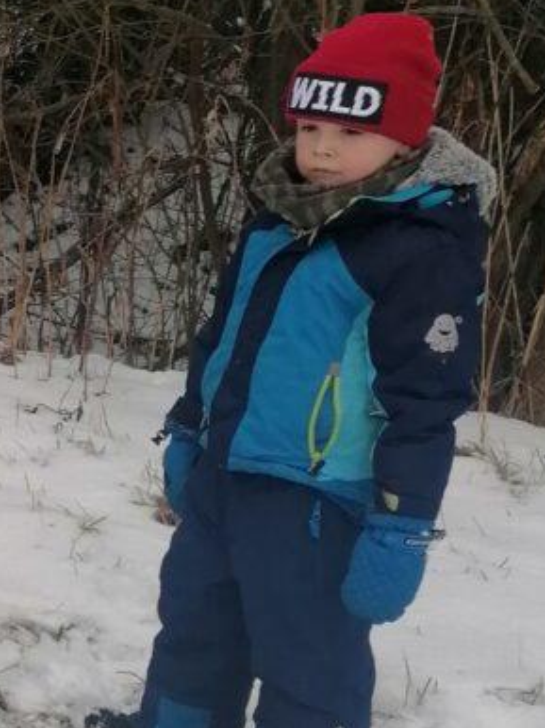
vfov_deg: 17.6
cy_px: 404
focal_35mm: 112
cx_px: -536
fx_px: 2354
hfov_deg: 11.8
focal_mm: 4.75
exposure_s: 1/570
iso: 50
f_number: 1.8
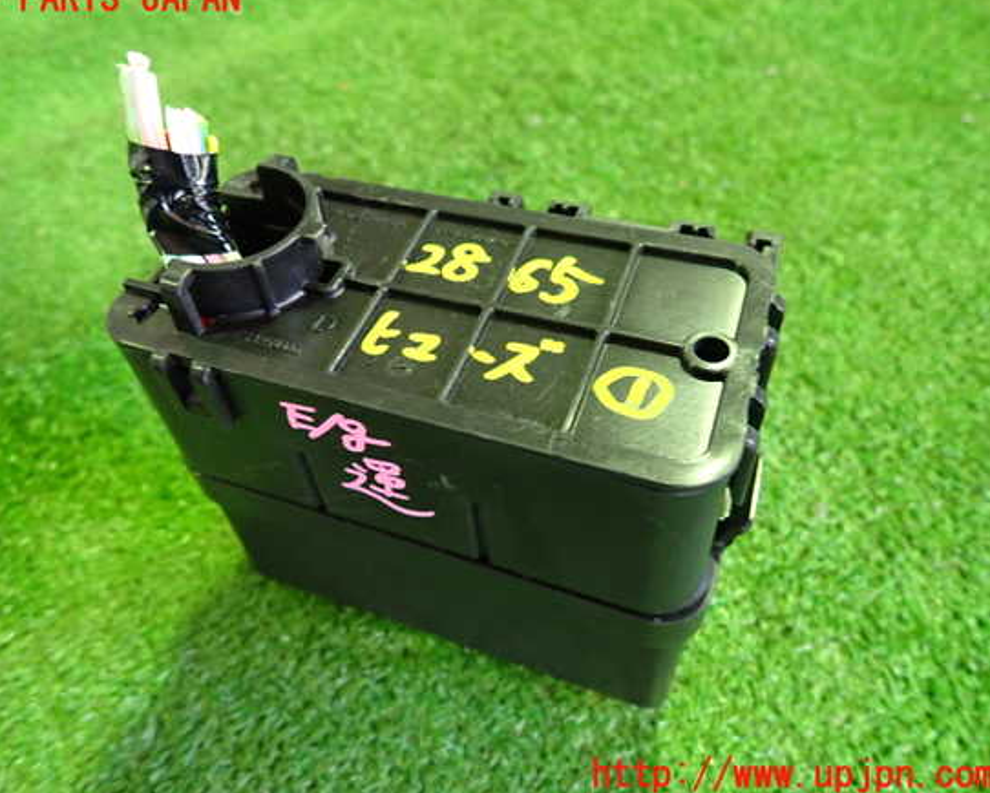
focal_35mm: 27
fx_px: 791
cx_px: 457
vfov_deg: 53.2
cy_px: 387
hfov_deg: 64.0
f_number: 2
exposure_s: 1/30
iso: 640
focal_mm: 4.5
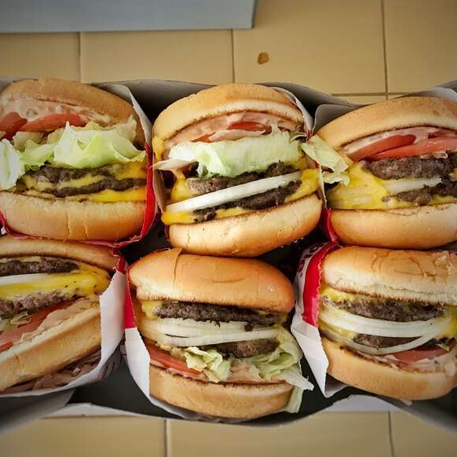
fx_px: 508
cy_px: 228
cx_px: 246
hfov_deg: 48.4
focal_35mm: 34
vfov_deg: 48.5
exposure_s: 1/20
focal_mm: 3.99
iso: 40
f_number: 1.8
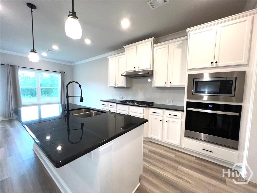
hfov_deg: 106.2
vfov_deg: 89.9
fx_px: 97
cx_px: 128
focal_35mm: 13
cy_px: 96
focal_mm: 1.57
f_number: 1.8
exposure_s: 1/120
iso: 80
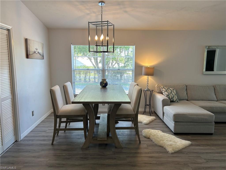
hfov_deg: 67.3
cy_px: 85
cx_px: 113
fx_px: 170
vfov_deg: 53.1
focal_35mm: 26
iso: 50
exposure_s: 1/120
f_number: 1.5
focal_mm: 5.7
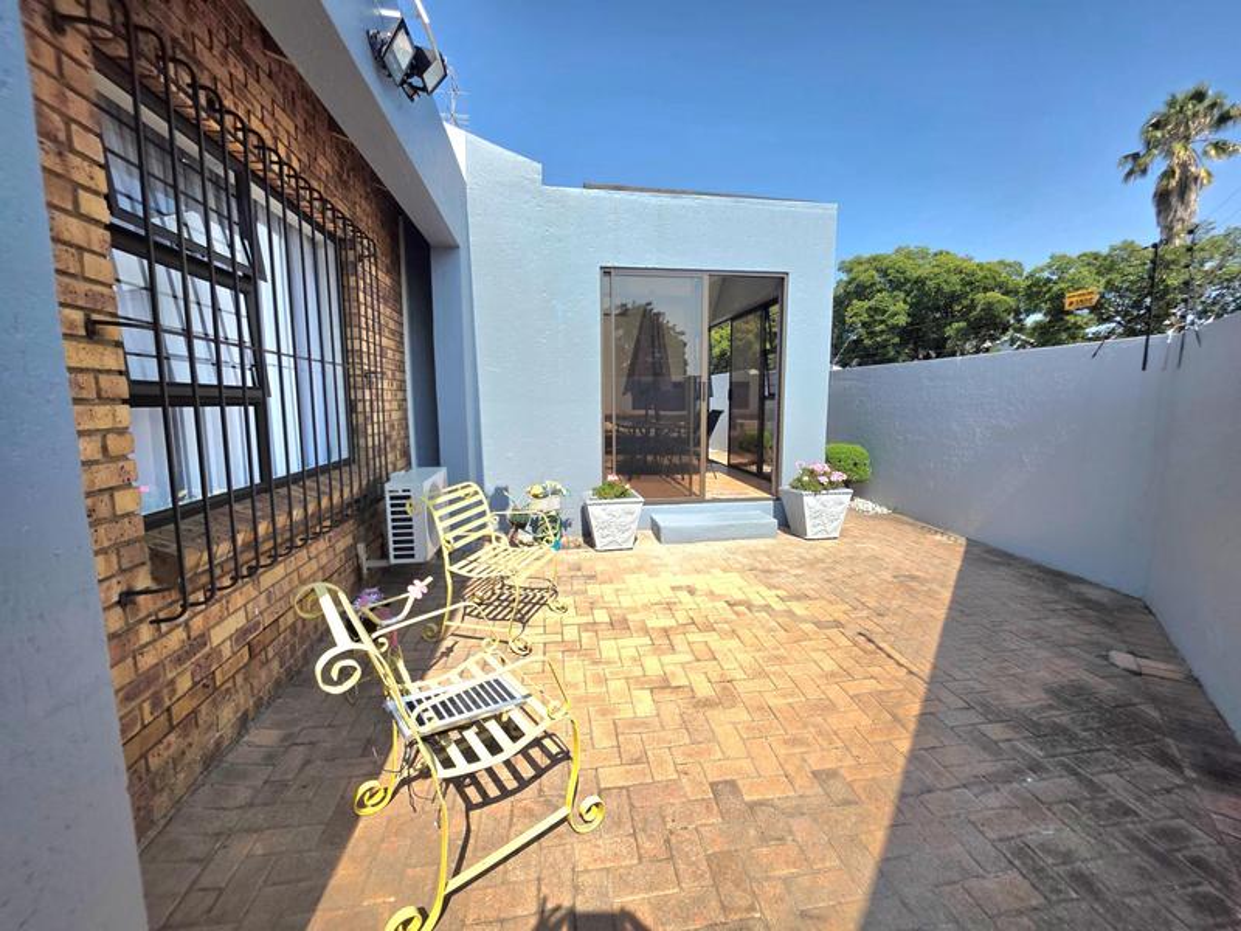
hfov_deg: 106.2
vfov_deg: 89.9
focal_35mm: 13
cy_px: 466
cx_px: 620
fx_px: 466
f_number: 1.9
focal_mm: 2.2
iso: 40
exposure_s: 1/2000
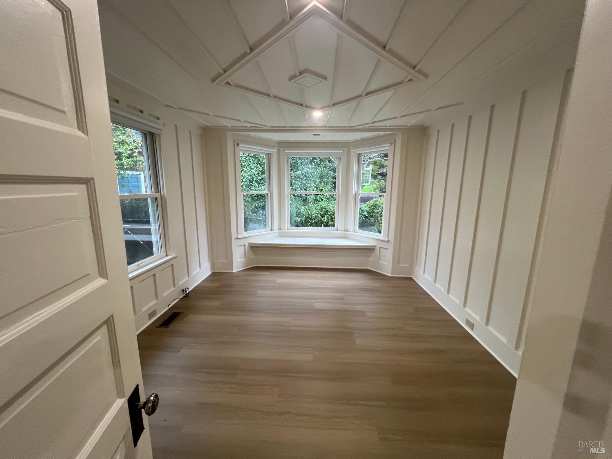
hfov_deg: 106.2
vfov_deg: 89.9
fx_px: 230
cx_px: 306
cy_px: 230
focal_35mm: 13
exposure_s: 1/120
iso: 250
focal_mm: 1.57
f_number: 1.8
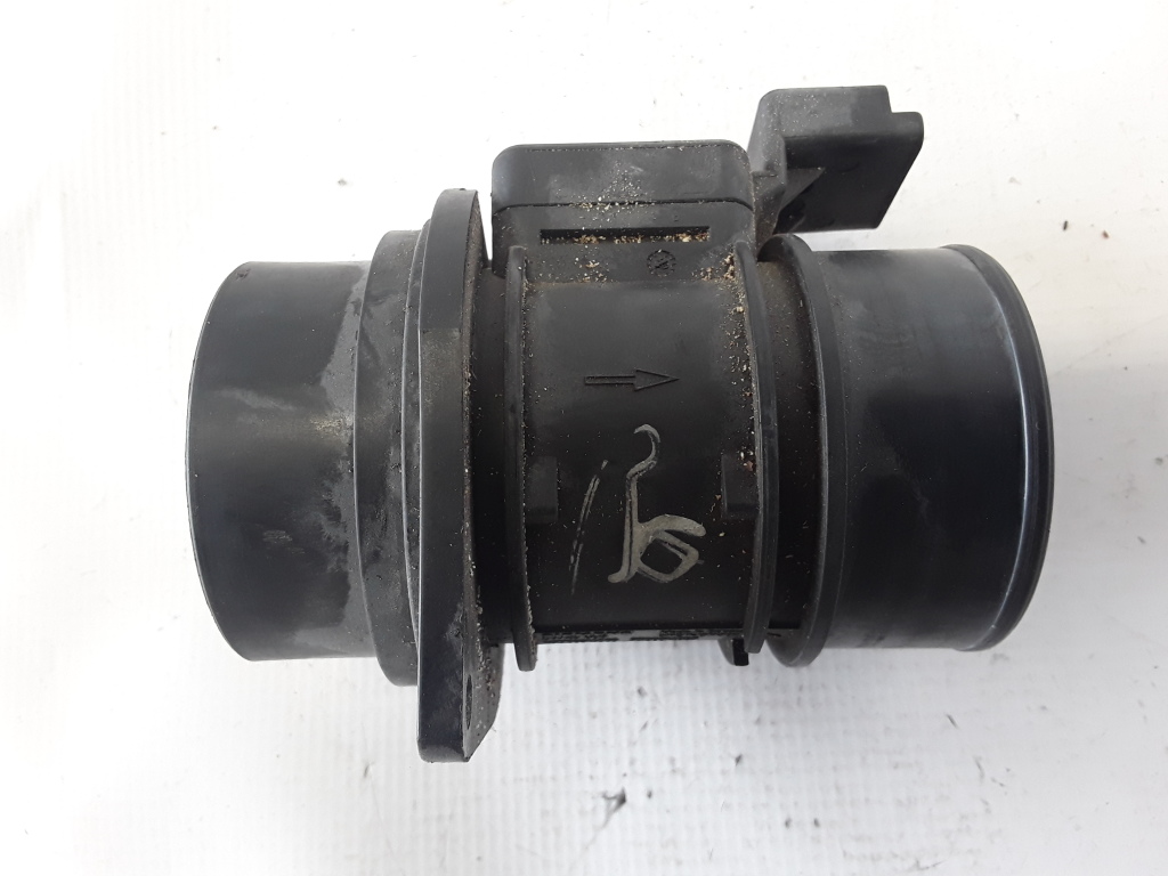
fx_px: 911
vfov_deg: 51.4
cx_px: 584
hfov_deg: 65.3
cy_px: 438
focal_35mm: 27
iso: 64
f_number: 1.9
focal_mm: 2.91
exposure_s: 1/33
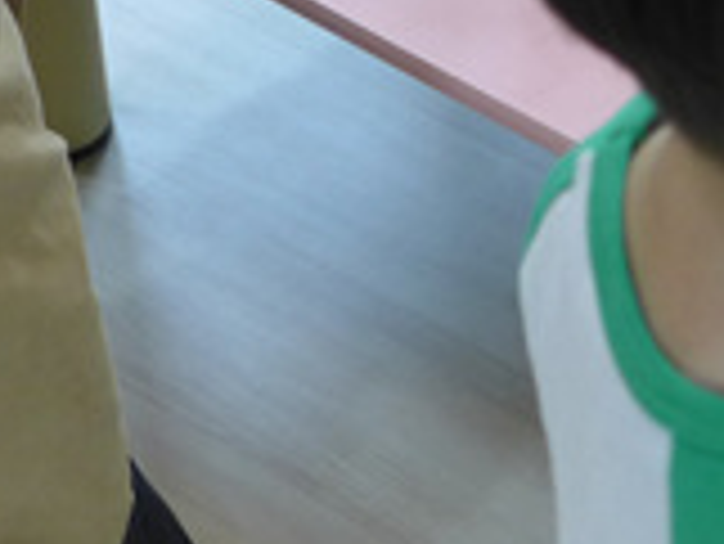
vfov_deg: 7.2
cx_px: 800
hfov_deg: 9.8
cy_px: -522
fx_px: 4165
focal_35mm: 199
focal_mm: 9.8
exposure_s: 1/160
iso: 250
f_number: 1.9
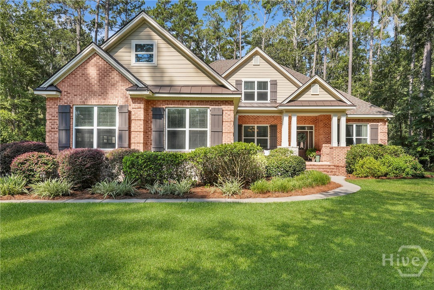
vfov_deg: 55.1
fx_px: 277
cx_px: 217
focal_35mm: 23
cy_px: 145
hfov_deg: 76.1
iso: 320
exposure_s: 1/125
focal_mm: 23
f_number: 9
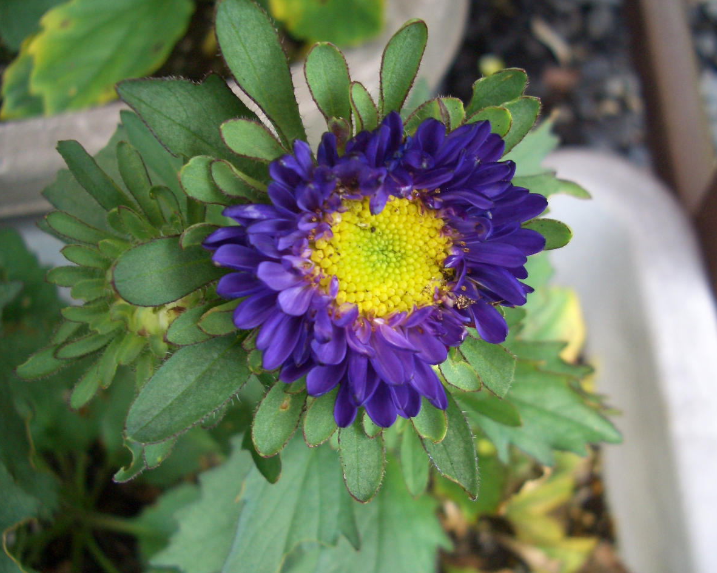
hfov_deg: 49.0
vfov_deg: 40.1
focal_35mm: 37
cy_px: 285
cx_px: 386
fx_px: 785
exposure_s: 1/50
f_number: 2.6
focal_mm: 5.8
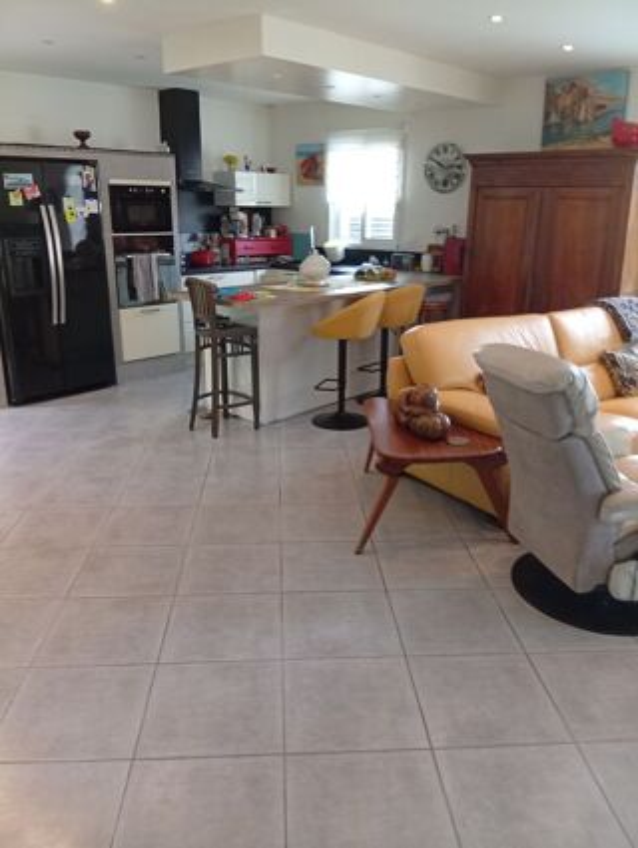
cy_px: 424
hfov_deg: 51.5
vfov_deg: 65.2
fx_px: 662
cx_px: 319
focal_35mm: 27
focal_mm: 3.84
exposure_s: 1/33.3
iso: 176
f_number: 1.8
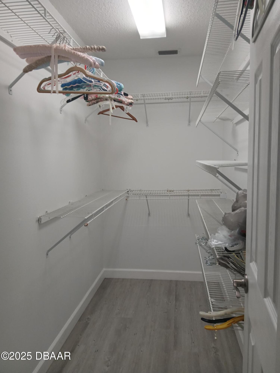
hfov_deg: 53.1
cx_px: 140
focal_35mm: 26
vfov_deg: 67.3
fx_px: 280
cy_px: 186
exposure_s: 1/60
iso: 100
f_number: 1.8
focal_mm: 3.98
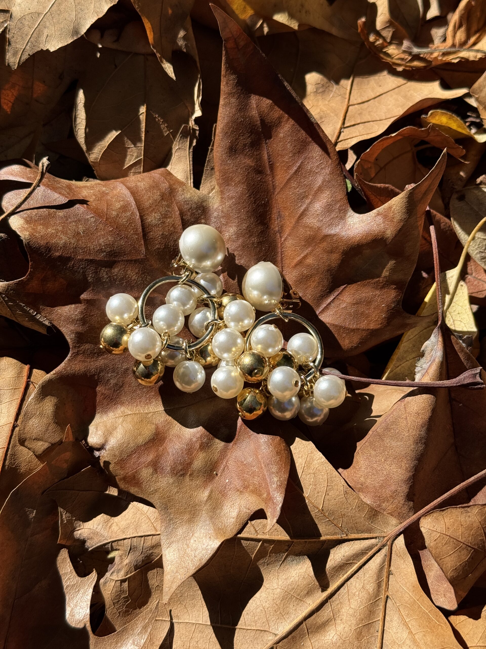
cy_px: 324
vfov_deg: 39.7
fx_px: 899
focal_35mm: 48
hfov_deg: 30.3
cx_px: 243
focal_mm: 6.76
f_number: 1.78
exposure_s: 1/2833
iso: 64
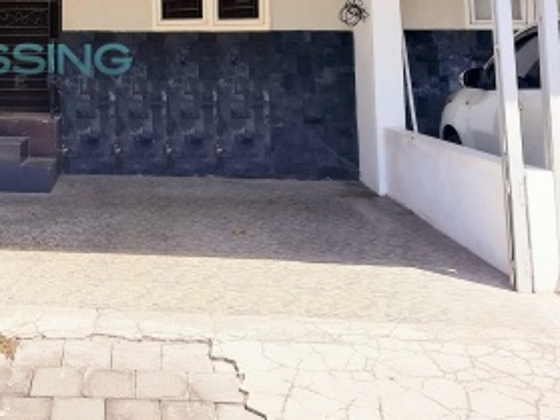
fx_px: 889
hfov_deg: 32.6
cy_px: -30
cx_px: 23
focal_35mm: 55
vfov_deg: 24.9
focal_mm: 4.6
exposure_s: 1/222
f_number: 2
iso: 32
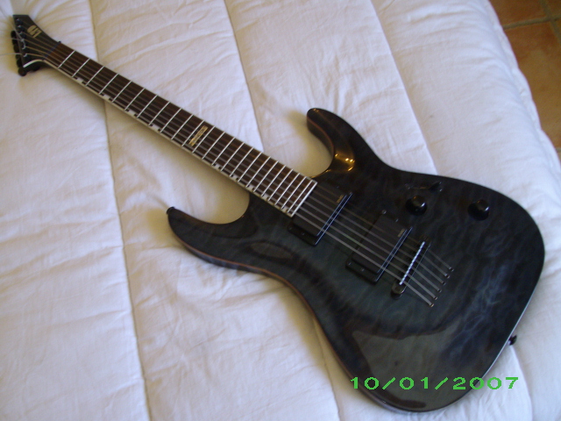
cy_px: 210
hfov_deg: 51.4
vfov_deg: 39.7
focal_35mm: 36
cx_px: 280
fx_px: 583
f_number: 2.7
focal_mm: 6
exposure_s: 1/50
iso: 160
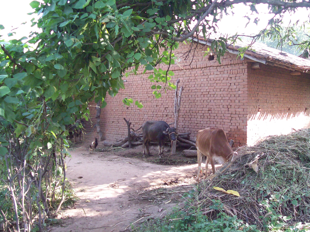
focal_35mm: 36
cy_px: 116
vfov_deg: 39.6
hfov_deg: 51.4
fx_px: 322
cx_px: 155
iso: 80
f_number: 2.7
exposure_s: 1/89.1
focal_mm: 6
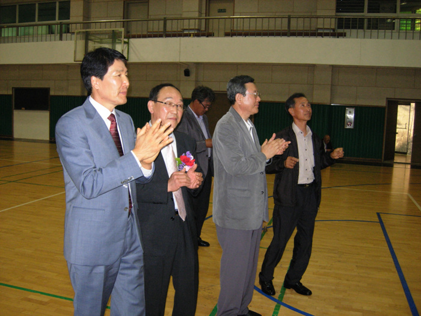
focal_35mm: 36
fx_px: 438
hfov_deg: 51.4
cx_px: 210
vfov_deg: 39.7
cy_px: 158
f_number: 2.7
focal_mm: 7.5
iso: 200
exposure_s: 1/128
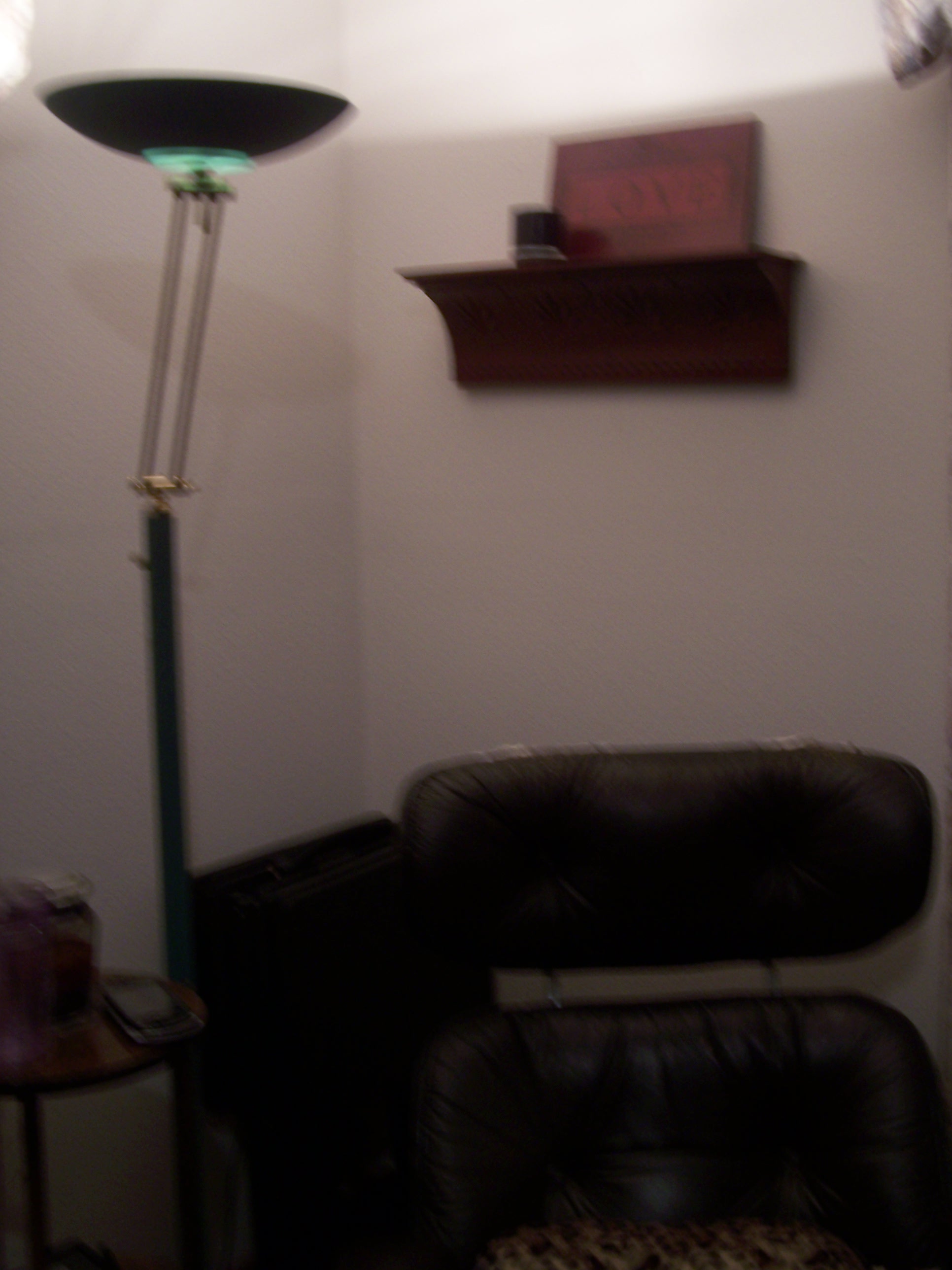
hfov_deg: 36.0
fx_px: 1467
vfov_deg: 46.8
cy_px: 635
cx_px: 476
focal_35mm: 40
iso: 80
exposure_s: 1/8
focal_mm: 6.7
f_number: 2.8
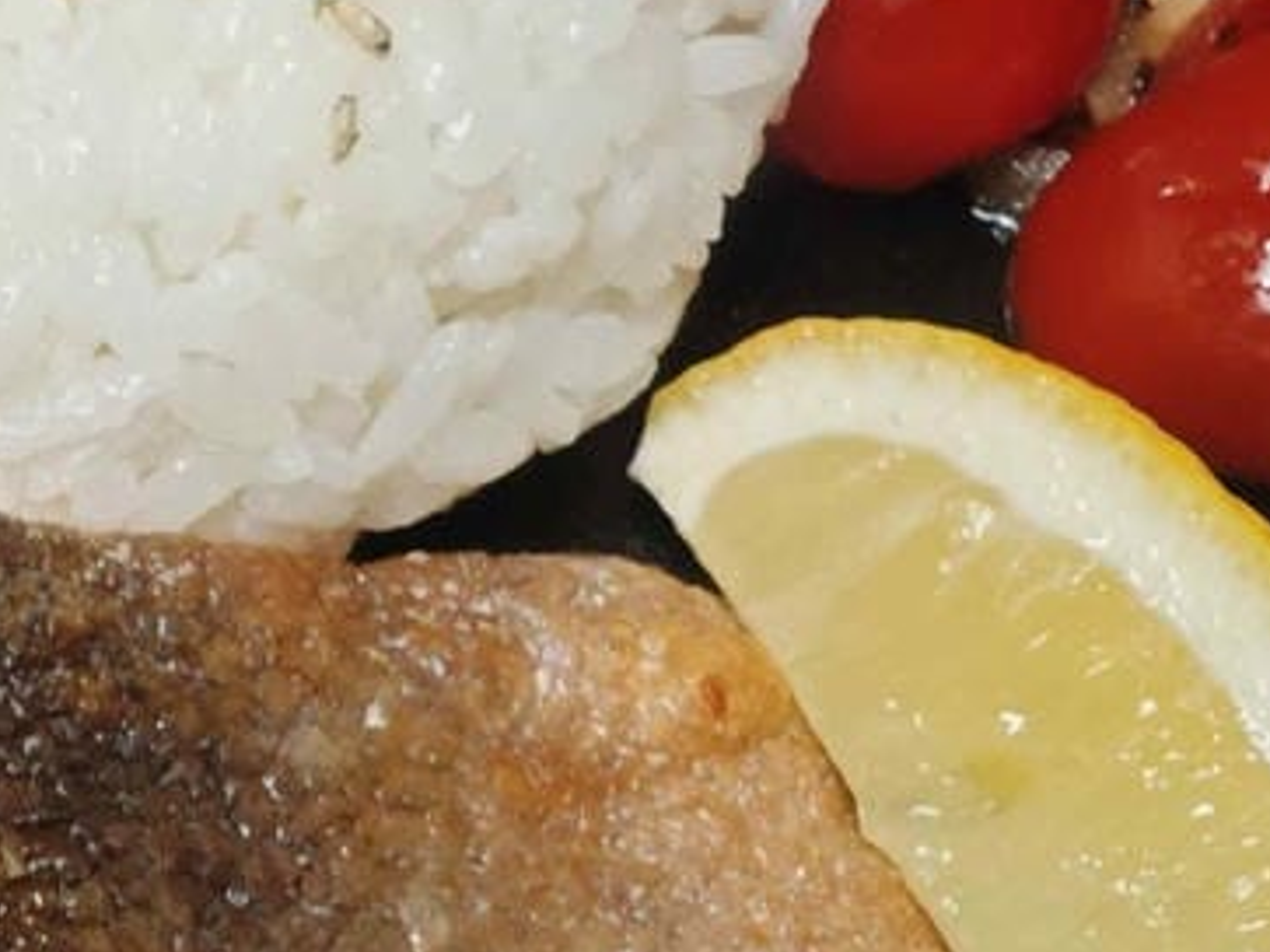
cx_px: -325
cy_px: 742
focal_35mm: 76
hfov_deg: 23.1
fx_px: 2787
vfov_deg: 19.2
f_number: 1.8
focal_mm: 2.03
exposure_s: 1/120
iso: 100
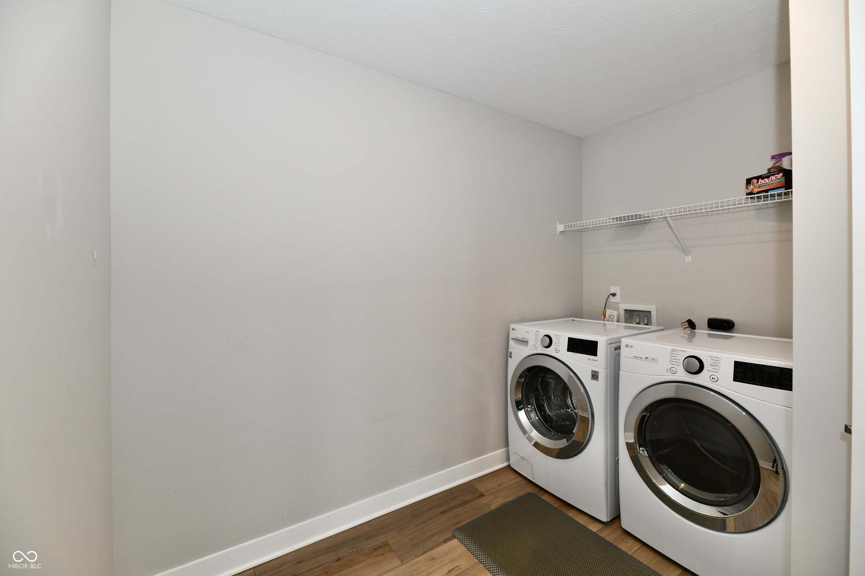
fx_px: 336
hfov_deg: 104.3
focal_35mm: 14
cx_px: 432
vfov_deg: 81.2
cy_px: 288
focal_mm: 14
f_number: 6.3
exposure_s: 1/60
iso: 640
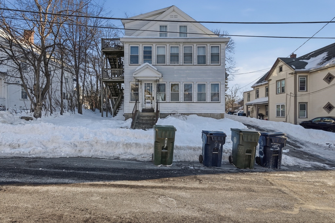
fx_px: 153
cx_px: 168
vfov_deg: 71.9
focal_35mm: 16
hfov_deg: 95.0
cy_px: 112
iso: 800
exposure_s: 1/4000
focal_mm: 11
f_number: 8
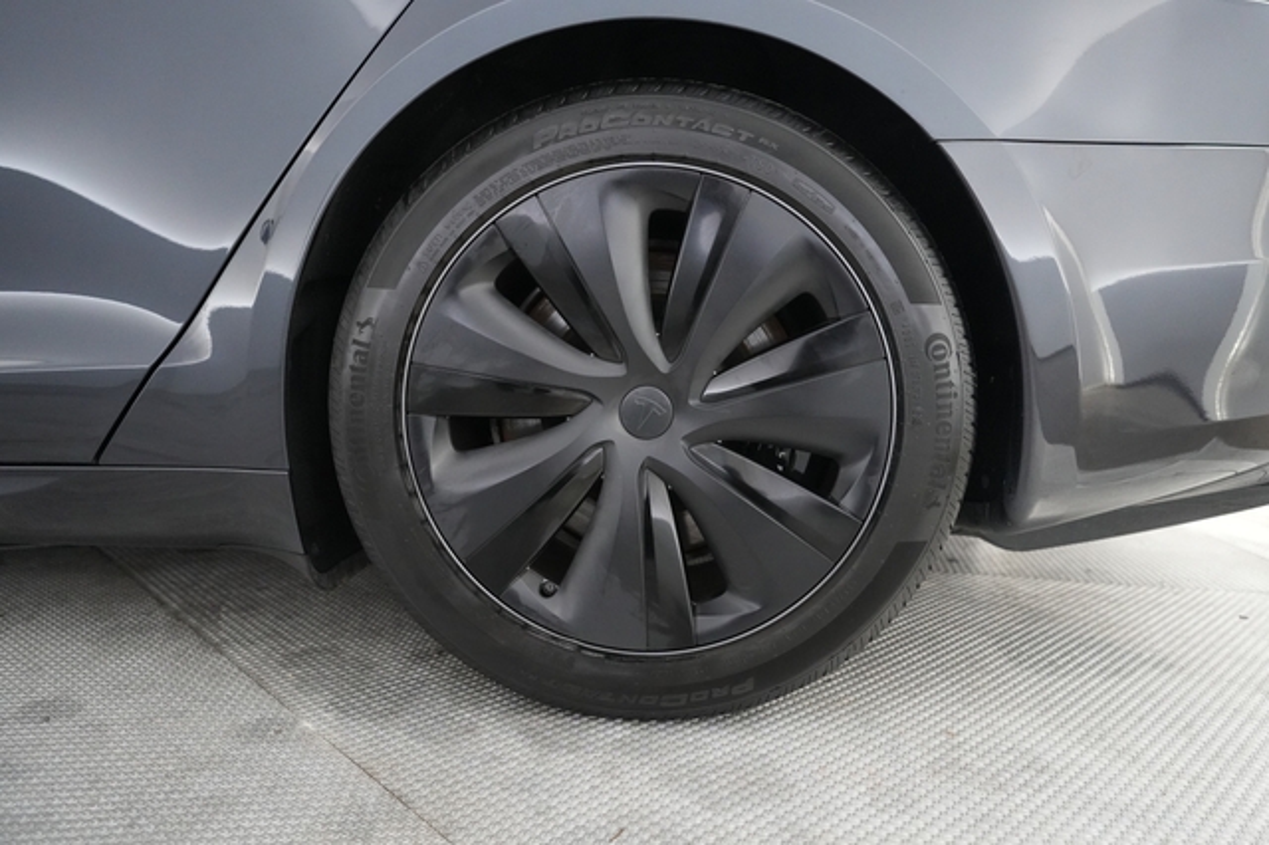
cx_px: 634
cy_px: 422
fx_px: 846
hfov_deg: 73.8
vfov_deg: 53.1
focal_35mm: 24
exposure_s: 1/160
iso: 6400
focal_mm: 24
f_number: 2.8
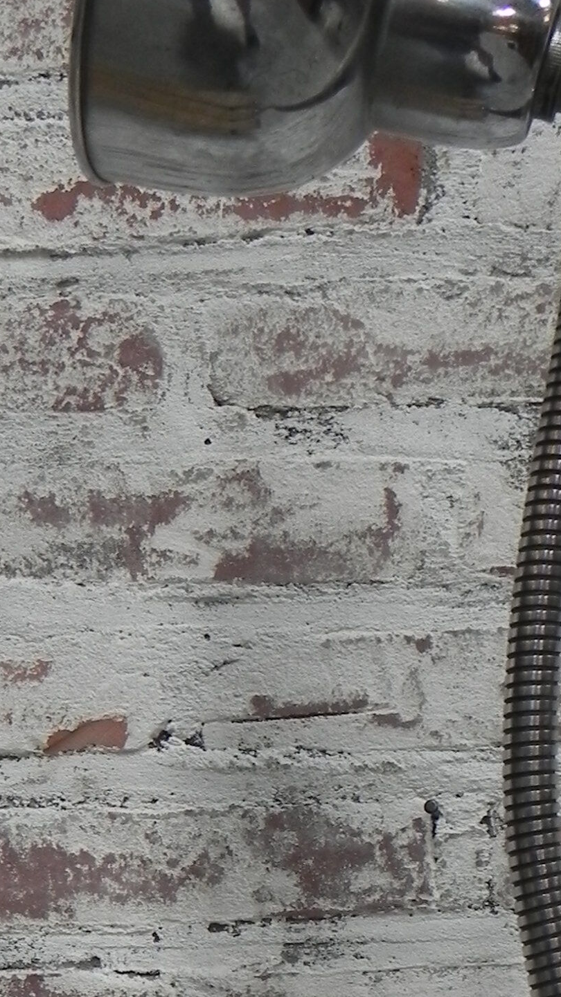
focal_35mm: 80
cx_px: 308
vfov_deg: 25.8
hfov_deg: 15.1
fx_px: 2117
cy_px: 866
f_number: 2.8
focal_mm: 5.2
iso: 160
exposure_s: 1/58.5
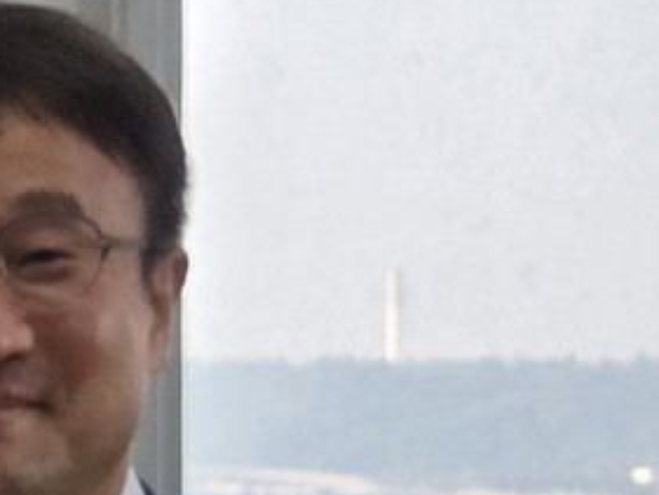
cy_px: 793
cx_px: -424
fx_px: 5980
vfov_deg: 4.7
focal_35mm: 314
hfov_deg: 6.2
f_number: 2.4
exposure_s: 1/120
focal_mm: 7
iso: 40
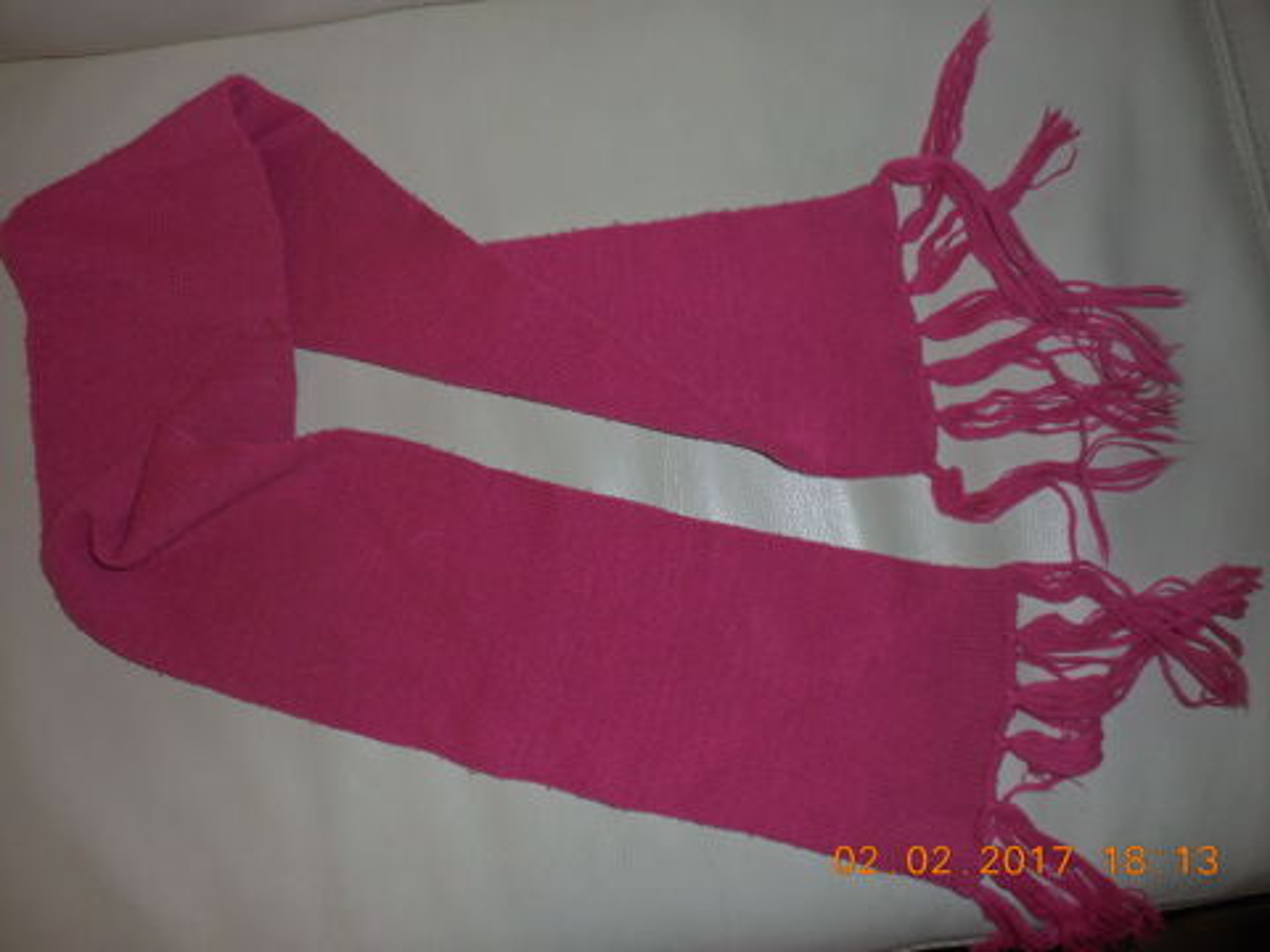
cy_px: 476
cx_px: 635
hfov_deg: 69.4
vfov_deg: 54.9
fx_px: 917
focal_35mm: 25
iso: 125
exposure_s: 1/25
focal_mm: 4.5
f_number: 3.7
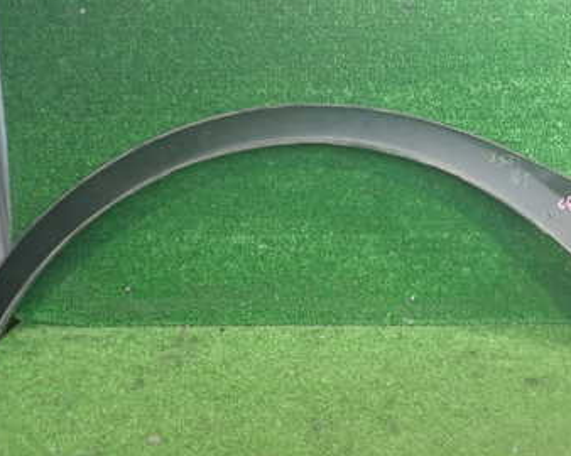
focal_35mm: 52
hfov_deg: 35.4
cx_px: 407
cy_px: 177
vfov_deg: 29.0
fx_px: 878
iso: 500
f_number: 2.3
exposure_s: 1/30
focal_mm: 5.4
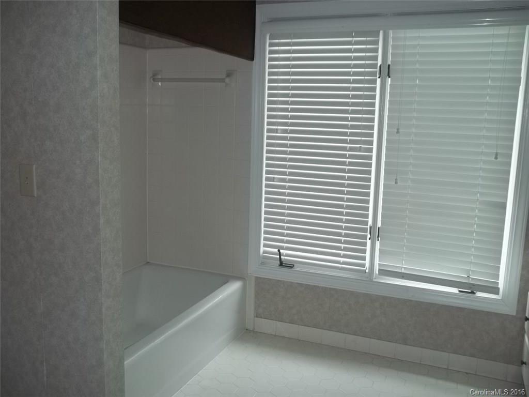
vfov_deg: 42.9
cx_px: 264
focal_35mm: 33
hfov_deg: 55.4
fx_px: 504
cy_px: 198
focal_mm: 5.9
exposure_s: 1/30
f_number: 3.3
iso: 64
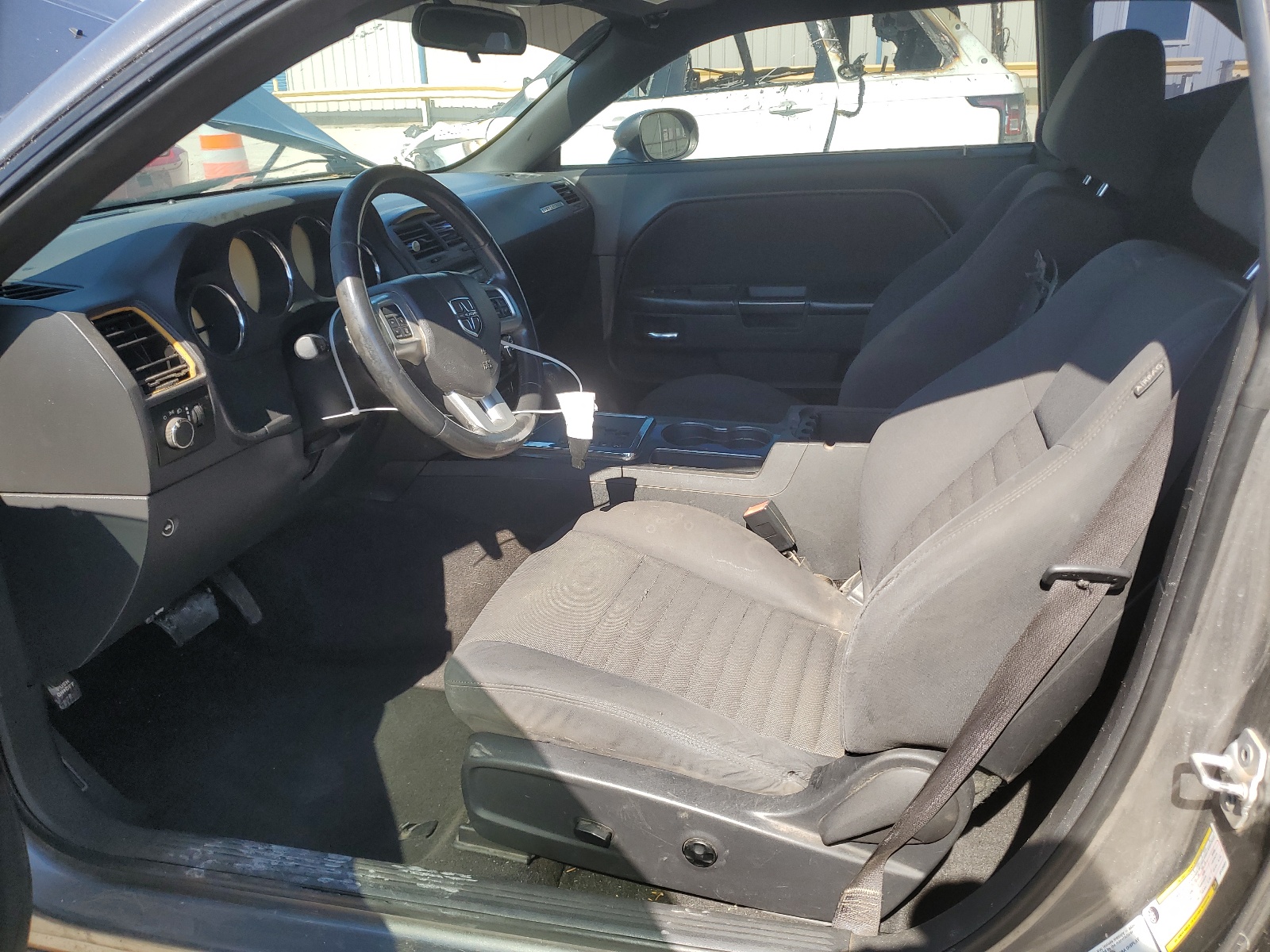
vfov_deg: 53.1
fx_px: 954
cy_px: 476
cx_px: 635
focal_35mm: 26
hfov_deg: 67.3
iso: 50
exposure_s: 1/909
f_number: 1.5
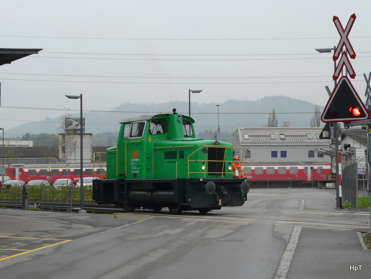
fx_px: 493
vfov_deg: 31.6
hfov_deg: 41.2
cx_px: 186
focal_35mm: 46
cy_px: 140
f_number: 3.2
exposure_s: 1/100
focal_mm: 7.5
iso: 100
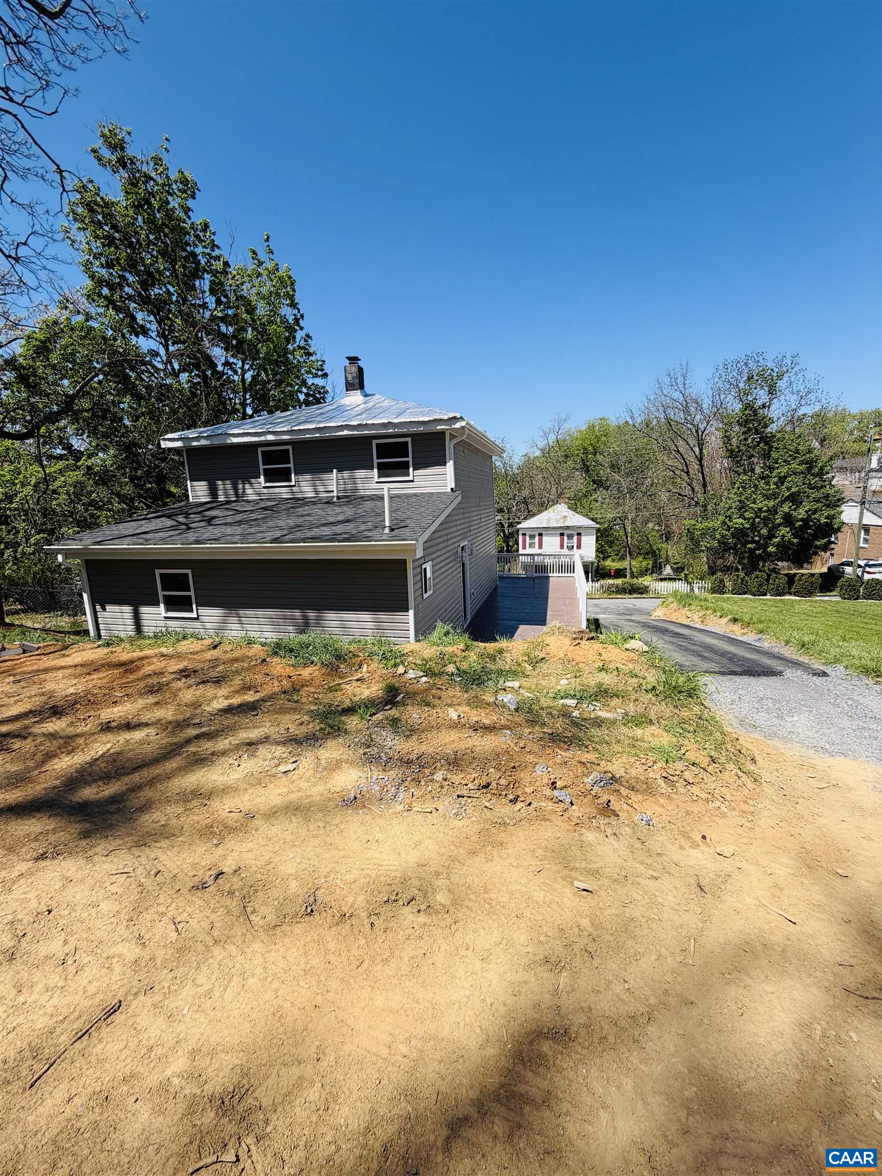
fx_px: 476
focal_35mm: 14
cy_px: 588
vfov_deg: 102.1
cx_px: 441
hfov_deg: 85.7
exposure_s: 1/770
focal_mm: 2.22
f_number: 2.2
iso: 25
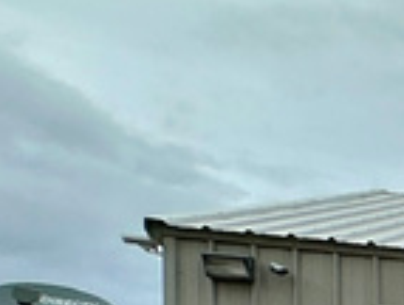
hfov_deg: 10.7
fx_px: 1170
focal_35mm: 100
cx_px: 1280
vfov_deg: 13.0
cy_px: 599
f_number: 2.2
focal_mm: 2.22
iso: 40
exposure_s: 1/493
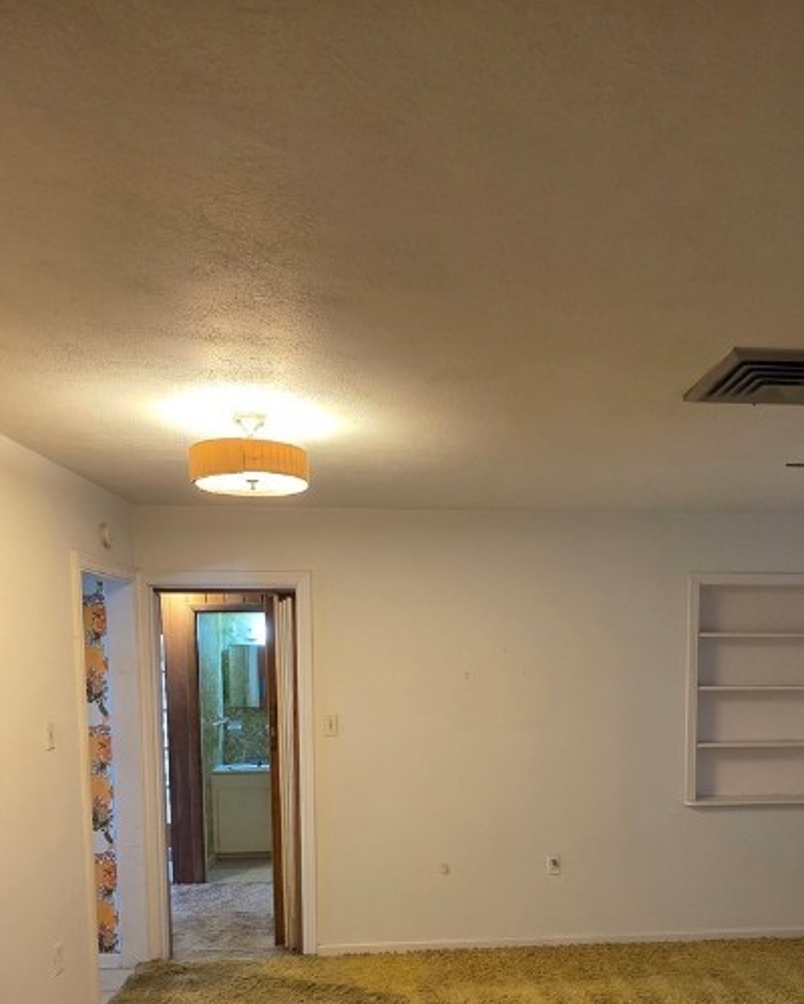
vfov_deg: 62.6
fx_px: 773
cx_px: 494
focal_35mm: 26
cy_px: 741
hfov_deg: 54.4
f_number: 1.9
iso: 200
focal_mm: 2.2
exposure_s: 1/60
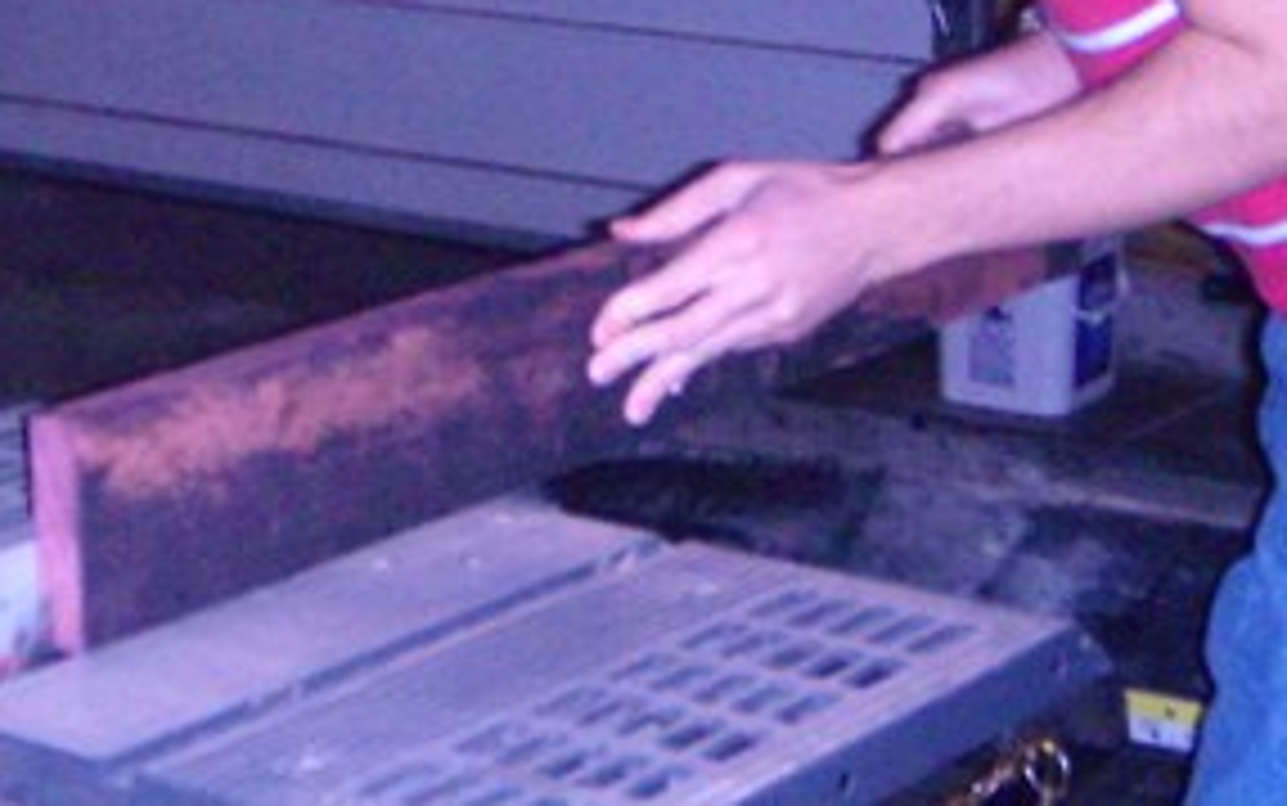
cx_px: 567
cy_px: 198
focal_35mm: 99
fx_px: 3474
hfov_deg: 21.0
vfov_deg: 13.2
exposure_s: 1/60.2
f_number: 3.5
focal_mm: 6.4
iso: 383
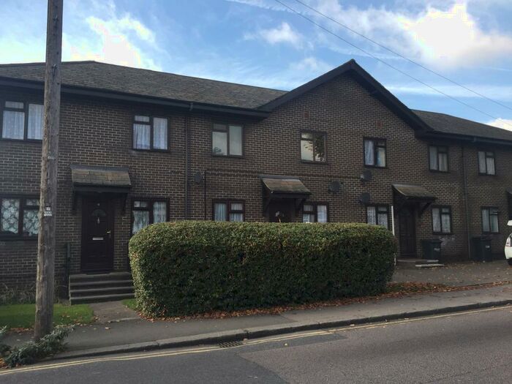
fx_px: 429
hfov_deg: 61.7
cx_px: 256
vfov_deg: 48.2
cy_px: 192
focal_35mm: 29
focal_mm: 4.15
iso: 32
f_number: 2.2
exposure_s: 1/608
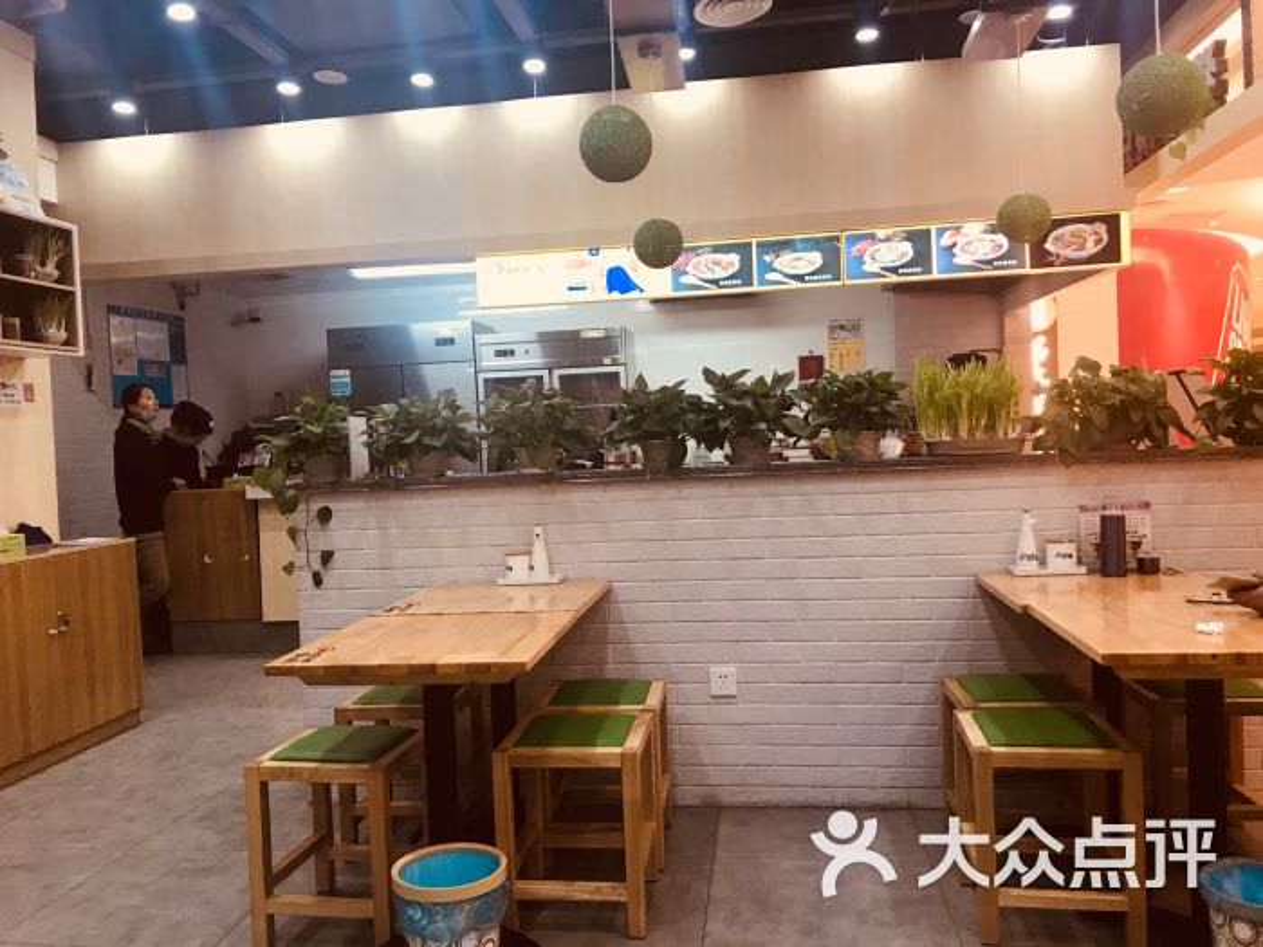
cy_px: 474
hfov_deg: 63.4
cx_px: 632
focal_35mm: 28
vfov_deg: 49.7
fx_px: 1022
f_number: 1.8
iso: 40
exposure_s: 1/25
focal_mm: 3.99
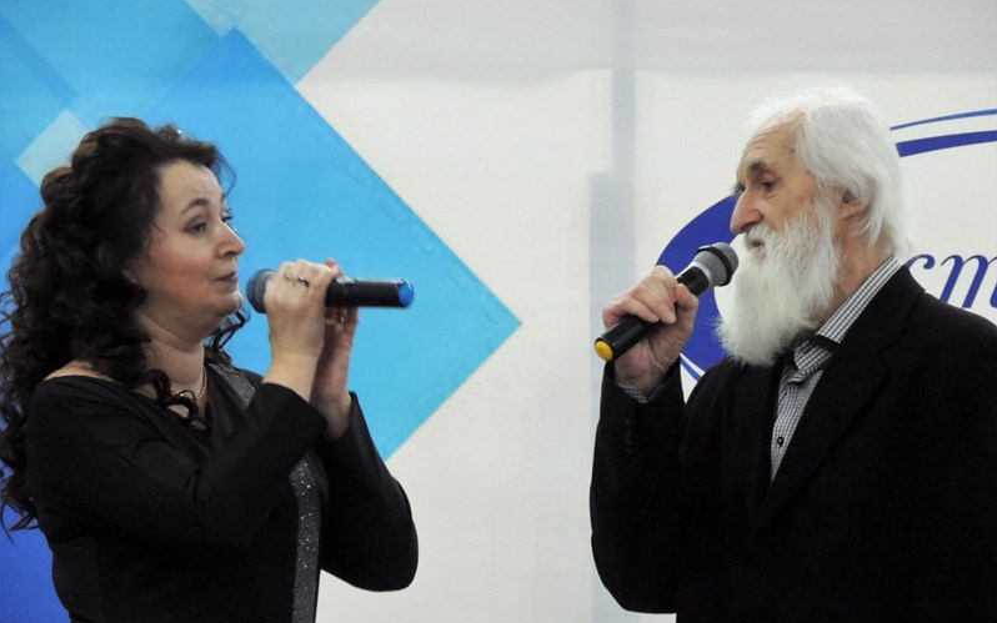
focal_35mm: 372
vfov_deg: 3.5
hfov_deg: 5.6
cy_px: 312
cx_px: 498
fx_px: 10109
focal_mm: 62.4
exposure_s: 1/30
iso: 1600
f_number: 4.8
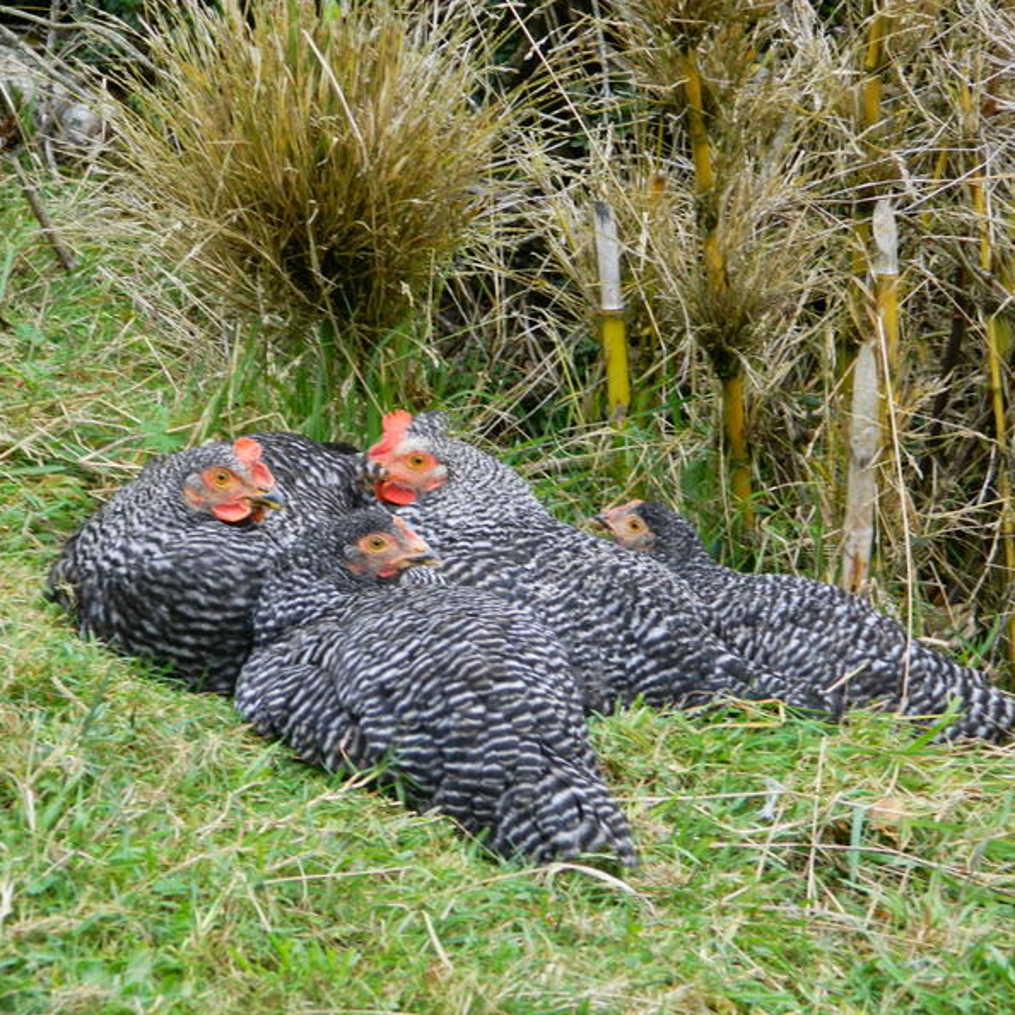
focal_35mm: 100
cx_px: 530
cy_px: 506
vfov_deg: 17.4
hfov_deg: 17.4
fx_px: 3317
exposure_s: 1/30
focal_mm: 15.1
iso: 80
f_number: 4.2
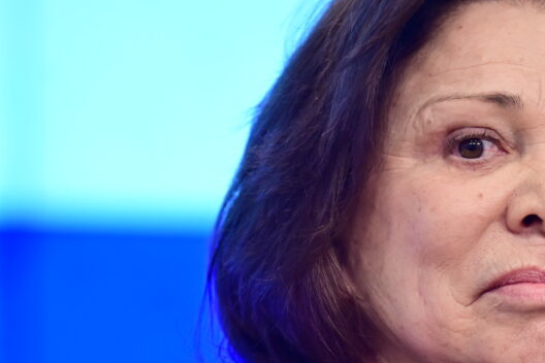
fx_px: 10324
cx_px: 488
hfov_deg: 3.0
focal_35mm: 682
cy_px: 304
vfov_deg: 2.0
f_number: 4
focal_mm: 300
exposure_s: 1/250
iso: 2000
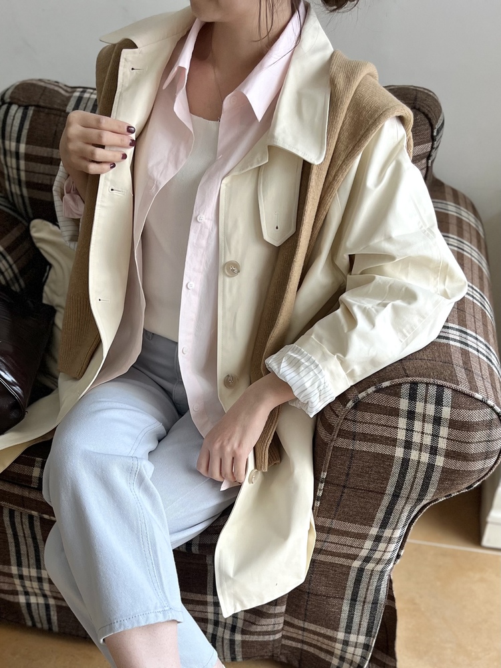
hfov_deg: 53.1
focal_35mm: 26
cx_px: 250
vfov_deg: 67.3
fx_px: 502
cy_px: 334
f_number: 1.6
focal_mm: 5.1
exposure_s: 1/121
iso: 125
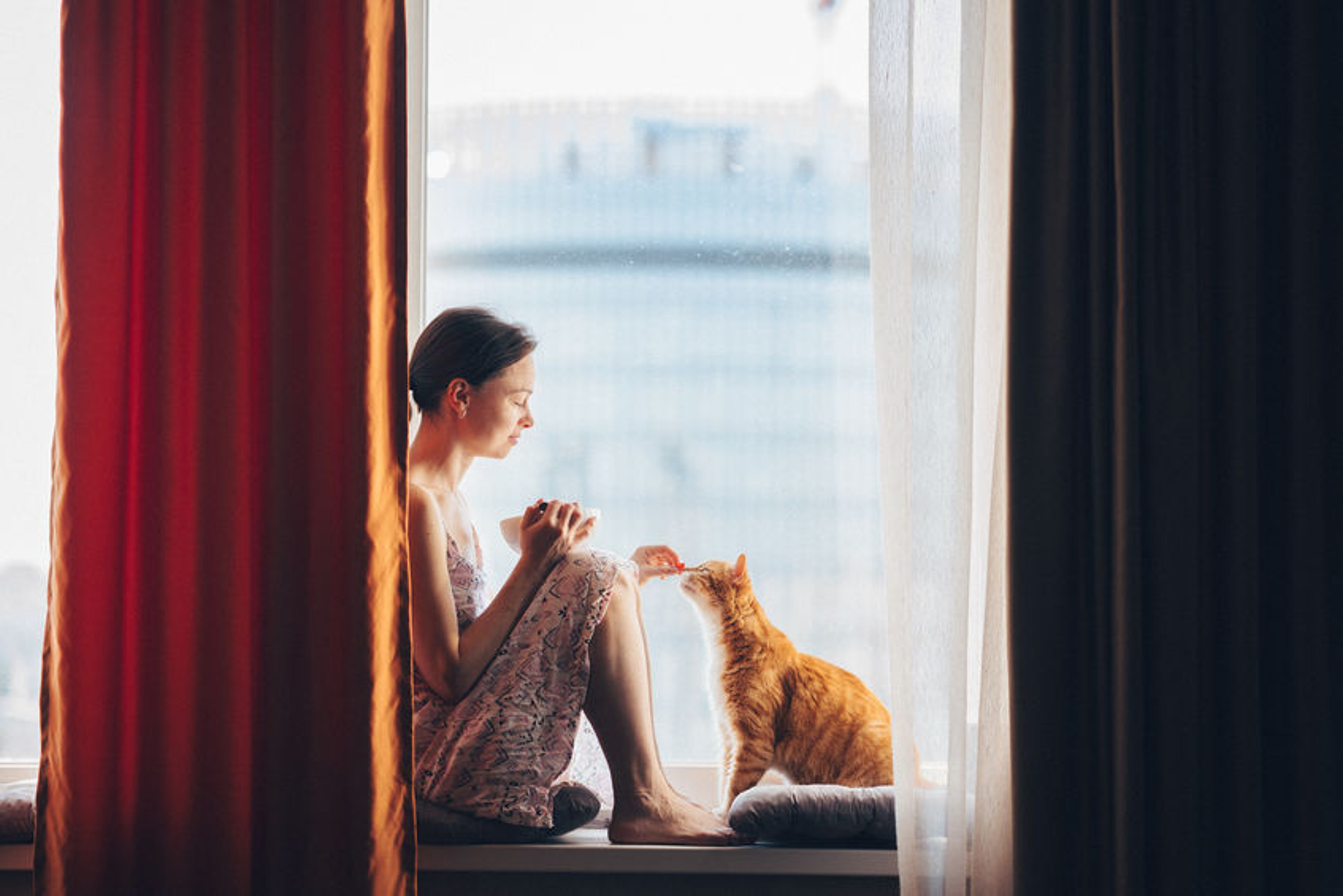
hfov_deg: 23.9
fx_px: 3171
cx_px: 672
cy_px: 448
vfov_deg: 16.1
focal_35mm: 85
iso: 100
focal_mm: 85
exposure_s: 1/160
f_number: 2
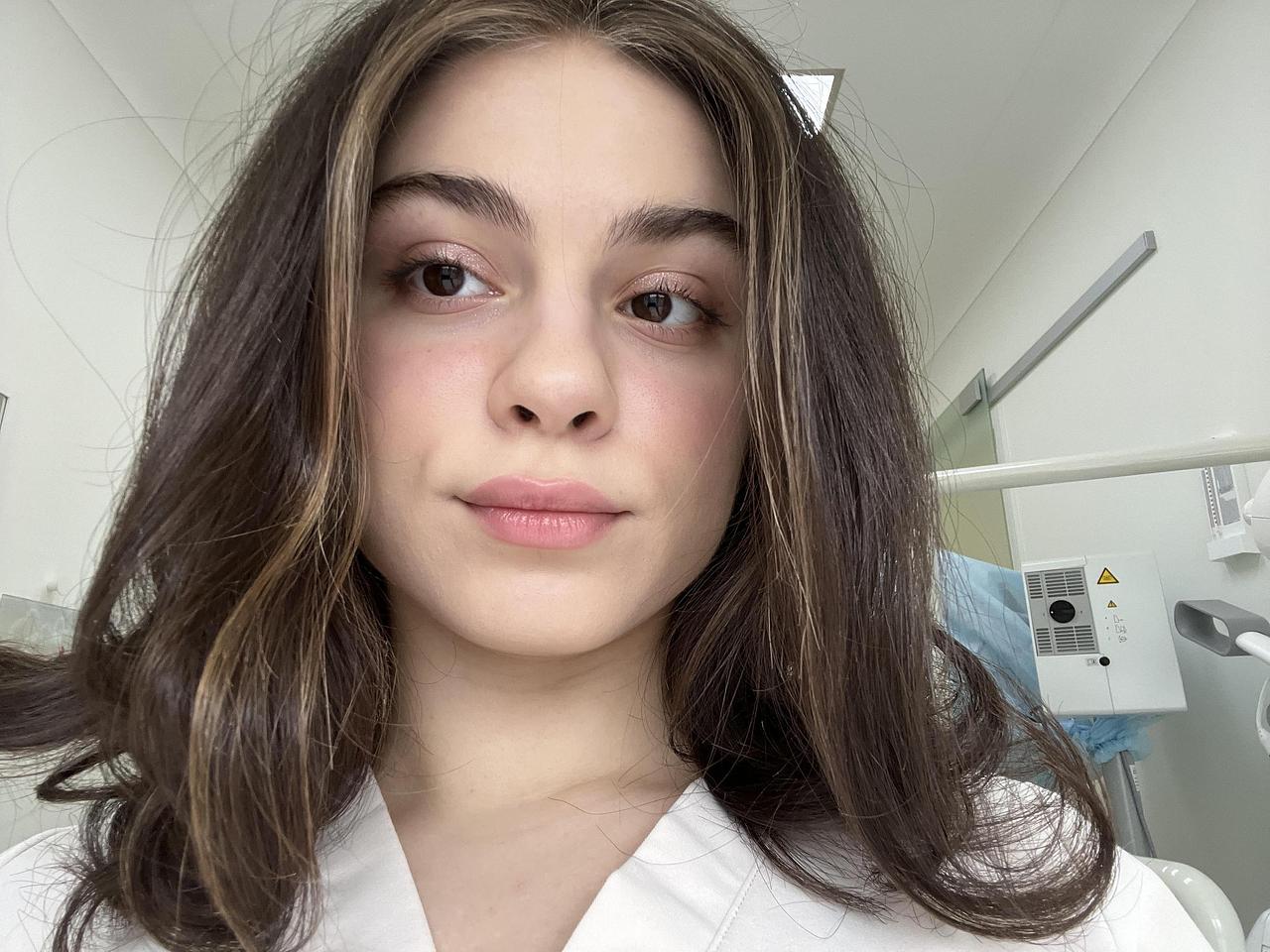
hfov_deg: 73.9
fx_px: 844
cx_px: 635
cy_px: 476
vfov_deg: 58.9
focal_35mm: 23
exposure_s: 1/115
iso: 100
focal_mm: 2.71
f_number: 2.2
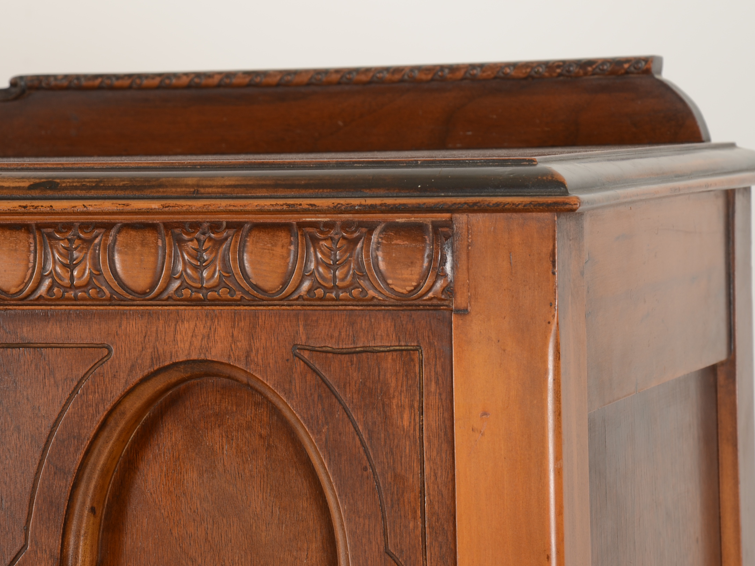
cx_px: 383
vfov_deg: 9.8
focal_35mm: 151
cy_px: 285
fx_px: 3294
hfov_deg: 13.1
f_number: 13
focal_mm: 92
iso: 125
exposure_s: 1/125
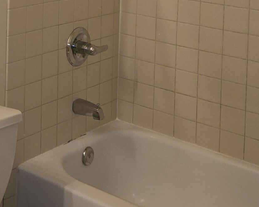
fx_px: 621
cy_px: -74
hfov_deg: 23.1
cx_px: 37
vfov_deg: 17.6
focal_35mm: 81
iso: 50
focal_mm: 5.4
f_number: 1.8
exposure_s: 1/60
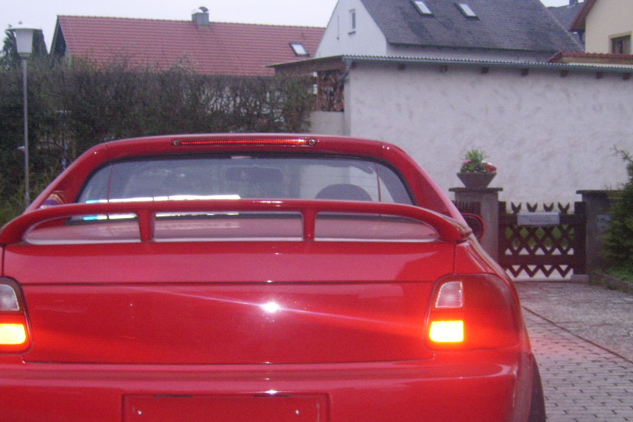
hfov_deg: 26.3
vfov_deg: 17.6
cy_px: 296
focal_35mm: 77
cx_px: 275
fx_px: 1354
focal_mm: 9.16
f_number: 3.4
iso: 282
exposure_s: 1/60
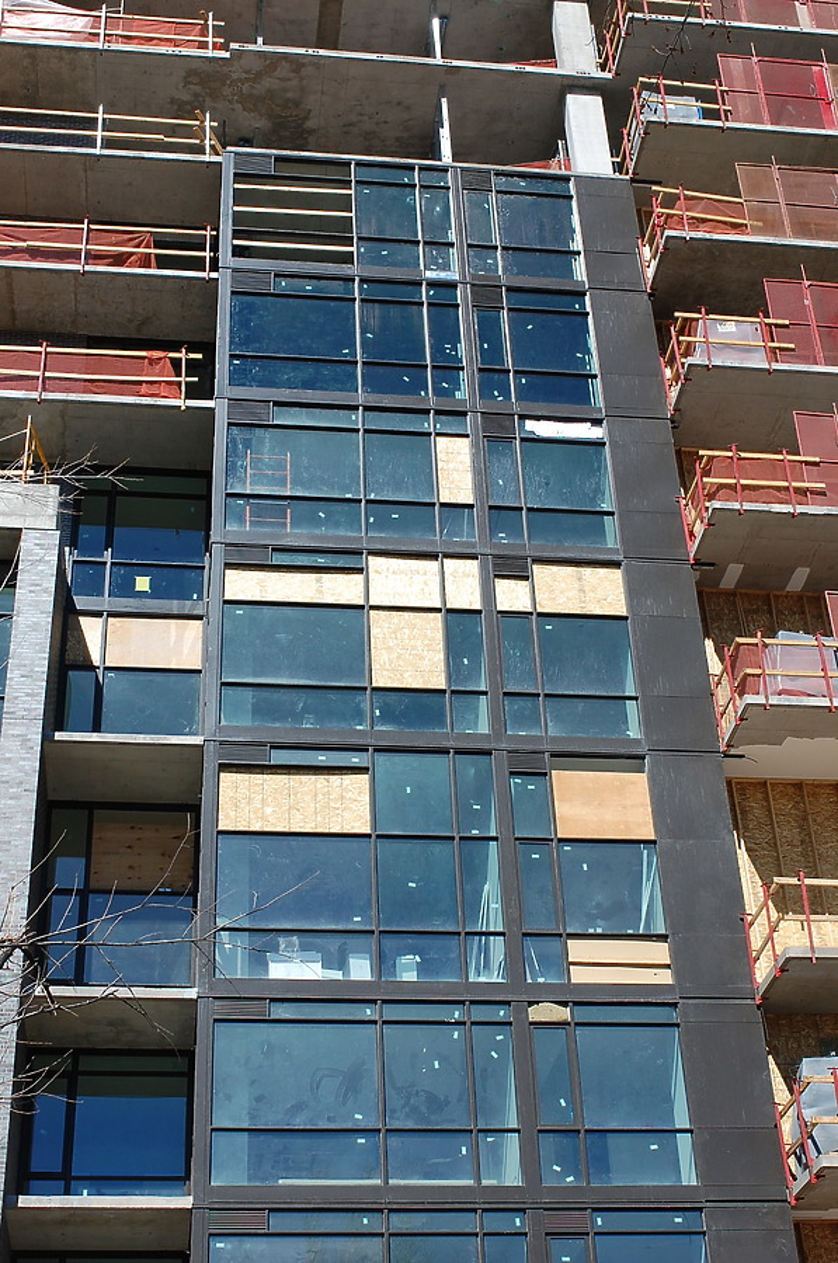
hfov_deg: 25.7
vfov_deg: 37.9
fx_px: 1839
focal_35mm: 52
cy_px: 632
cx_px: 419
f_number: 10
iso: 200
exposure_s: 1/250
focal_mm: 35
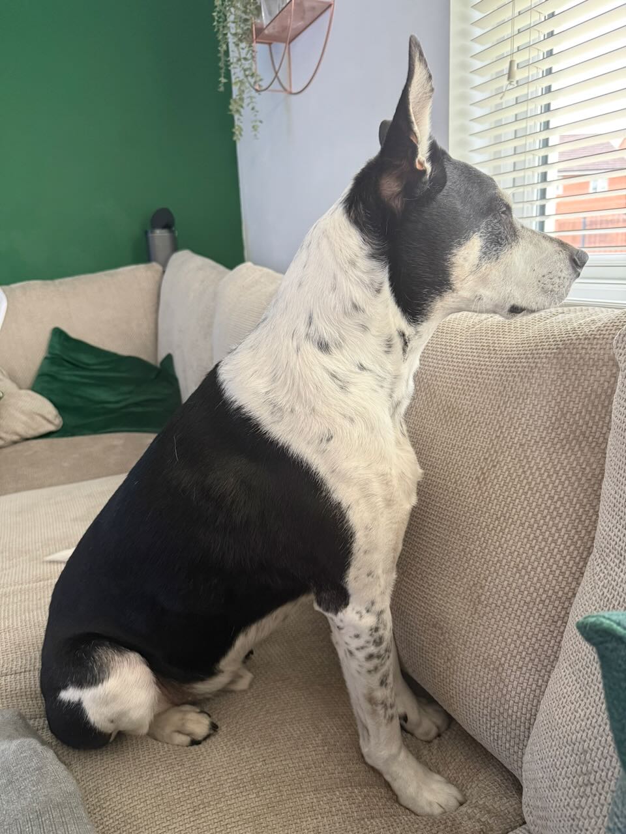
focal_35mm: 24
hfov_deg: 56.8
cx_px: 313
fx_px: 579
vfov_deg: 71.6
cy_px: 417
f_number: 1.78
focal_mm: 6.76
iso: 320
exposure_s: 1/50
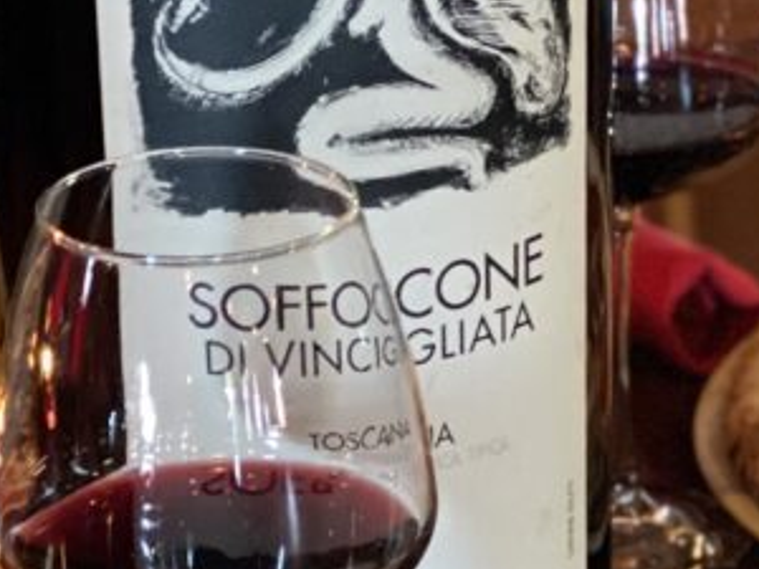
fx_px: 4561
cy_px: 622
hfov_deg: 9.5
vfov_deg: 7.1
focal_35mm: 208
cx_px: 288
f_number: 2
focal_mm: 6
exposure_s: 1/15
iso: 400
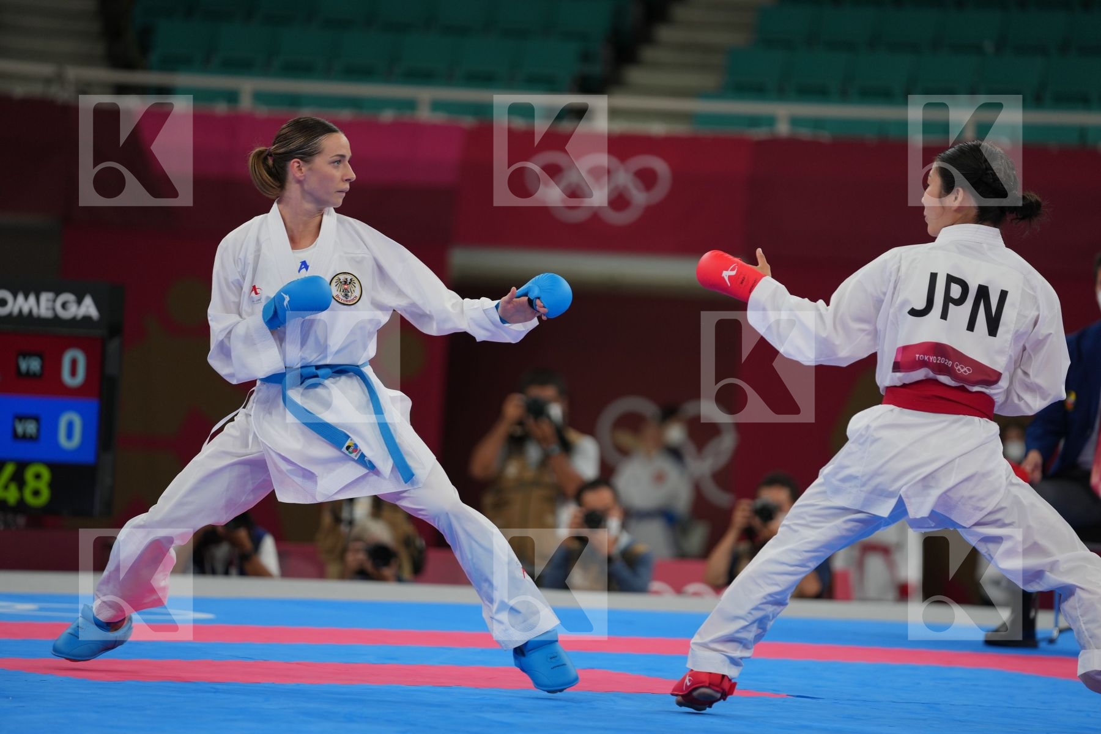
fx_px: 5780
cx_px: 550
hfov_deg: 10.9
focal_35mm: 189
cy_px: 367
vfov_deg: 7.3
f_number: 2.8
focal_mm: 189
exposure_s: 1/1000
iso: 500
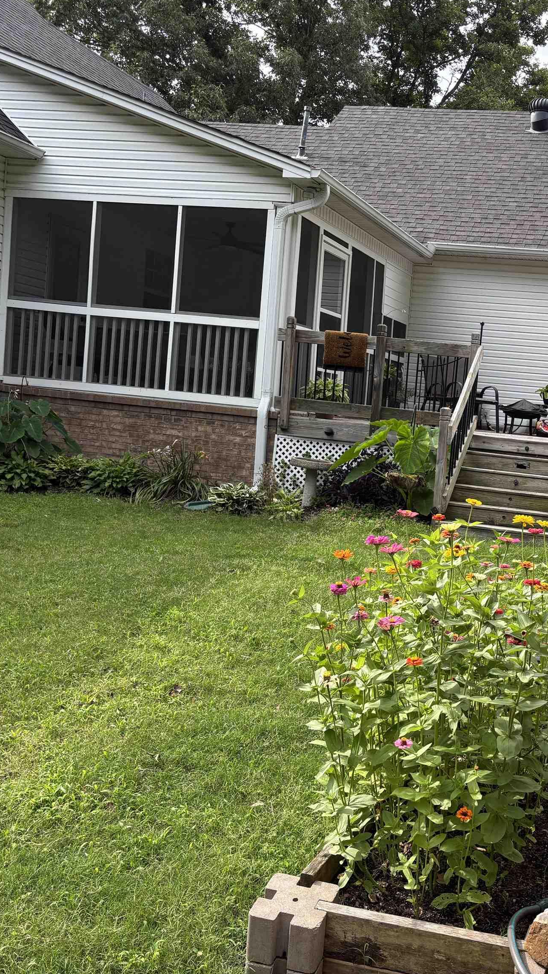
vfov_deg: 52.8
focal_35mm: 38
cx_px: 474
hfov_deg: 30.1
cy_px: 486
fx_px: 982
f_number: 1.6
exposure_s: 1/626
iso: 50
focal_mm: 5.96
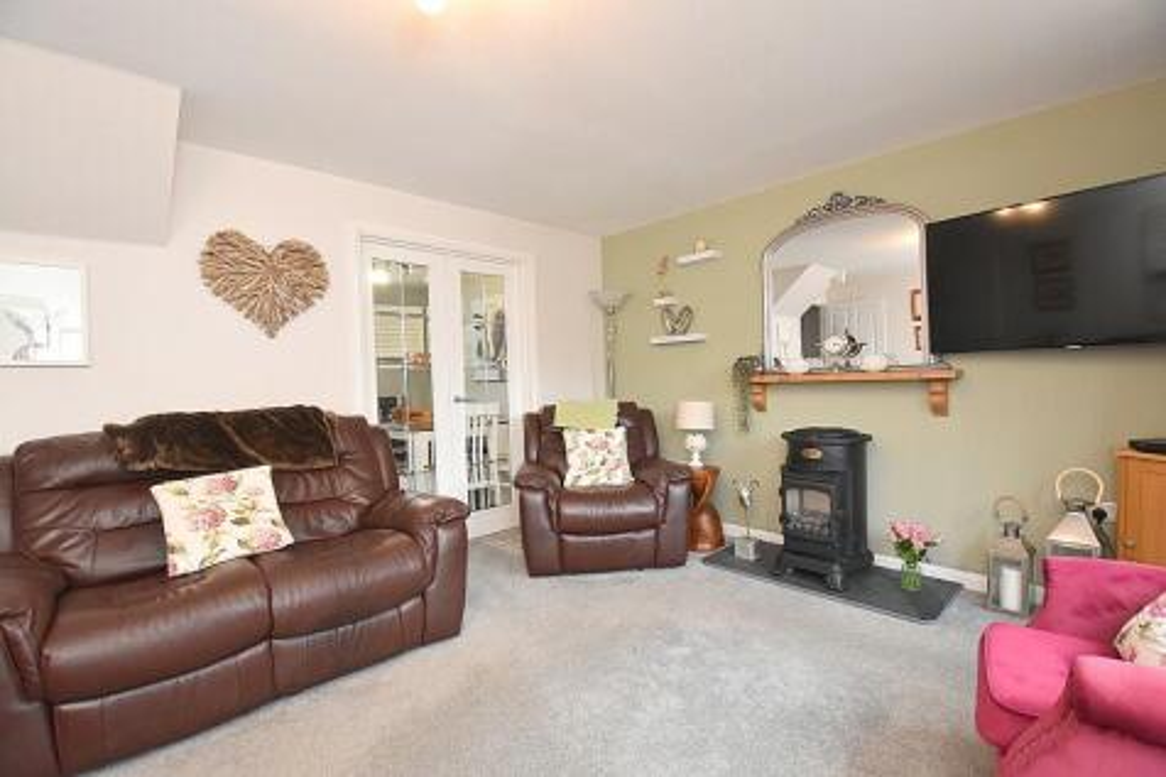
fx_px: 486
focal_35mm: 15
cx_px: 583
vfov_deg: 77.3
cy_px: 388
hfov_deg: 100.4
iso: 1600
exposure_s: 1/60
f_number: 4
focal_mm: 10
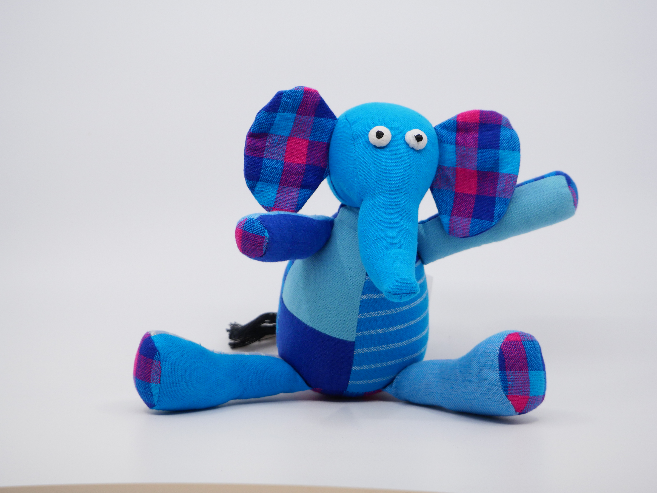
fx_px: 4138
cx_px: 328
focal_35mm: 218
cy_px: 246
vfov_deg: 6.8
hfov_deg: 9.1
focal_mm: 109
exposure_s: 1/250
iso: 400
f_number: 5.2
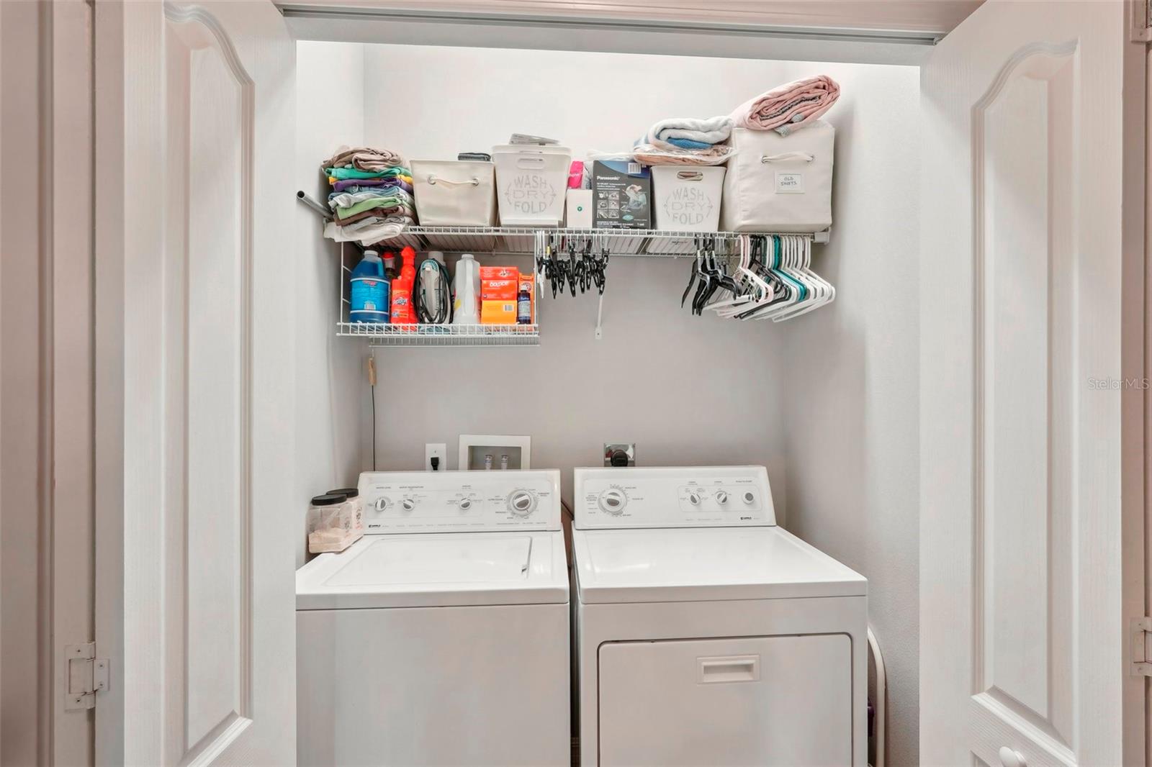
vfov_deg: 73.7
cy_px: 384
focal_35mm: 16
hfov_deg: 96.7
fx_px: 512
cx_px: 576
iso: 400
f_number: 8
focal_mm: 16
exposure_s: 1/15
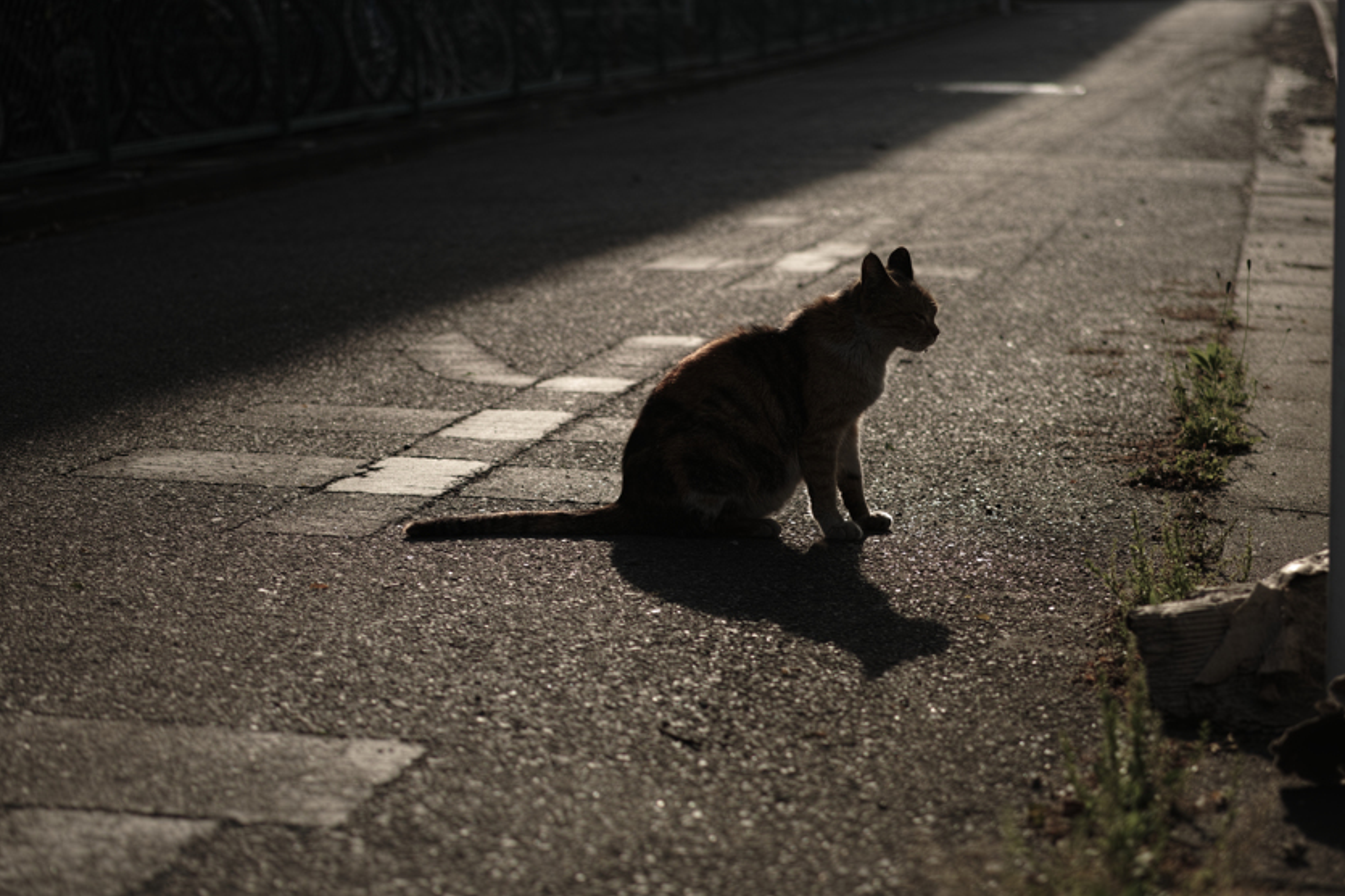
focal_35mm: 92
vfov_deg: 14.8
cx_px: 718
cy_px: 514
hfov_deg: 22.1
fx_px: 3436
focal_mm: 50
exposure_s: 1/800
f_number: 2.8
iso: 100
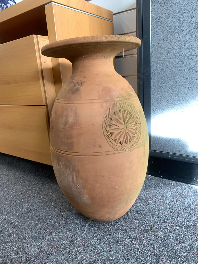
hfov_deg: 53.1
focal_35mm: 26
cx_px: 99
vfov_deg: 67.3
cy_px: 132
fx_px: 198
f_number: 1.8
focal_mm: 4.25
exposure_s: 1/100
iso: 64
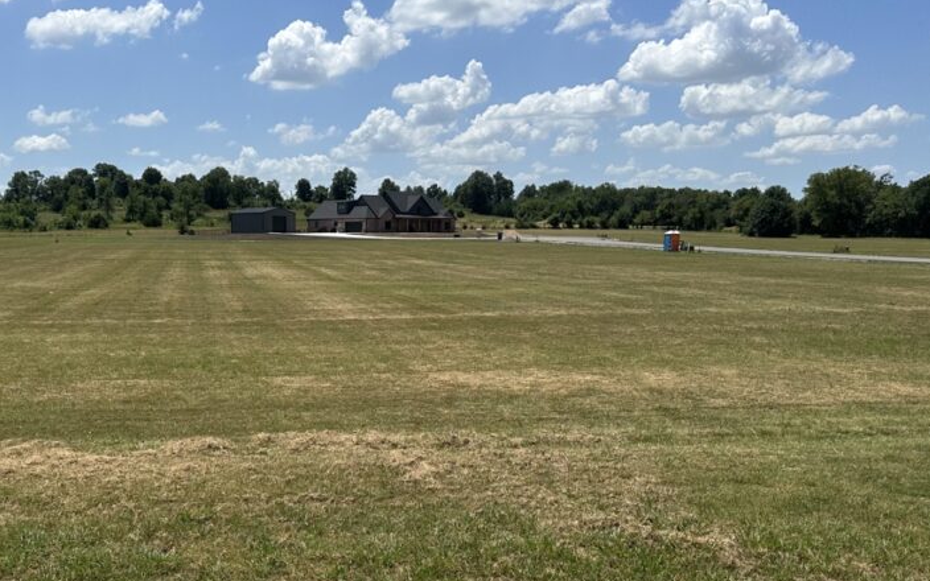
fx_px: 938
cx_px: 337
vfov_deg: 33.7
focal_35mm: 37
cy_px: 441
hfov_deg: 52.1
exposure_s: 1/6211
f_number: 1.78
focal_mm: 6.86
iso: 80
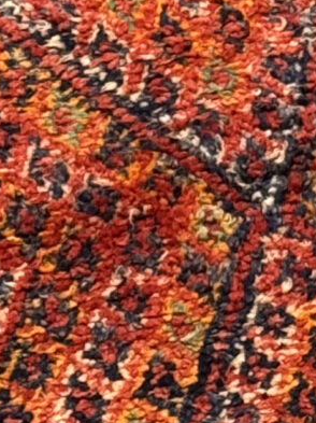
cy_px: 616
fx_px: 3816
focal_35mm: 313
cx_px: 387
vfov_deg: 6.3
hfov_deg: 4.7
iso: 250
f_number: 1.78
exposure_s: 1/50
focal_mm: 6.76
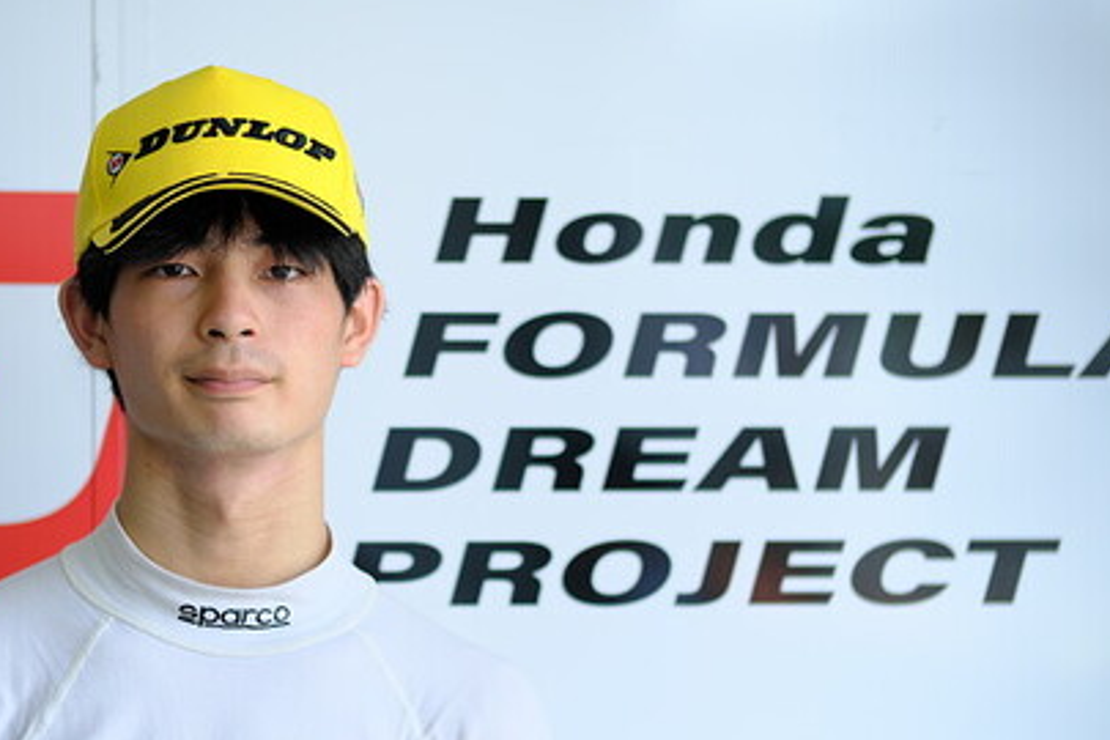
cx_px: 441
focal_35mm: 100
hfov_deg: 20.4
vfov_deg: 13.7
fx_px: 3083
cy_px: 471
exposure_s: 1/1250
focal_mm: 50
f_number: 2
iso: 320
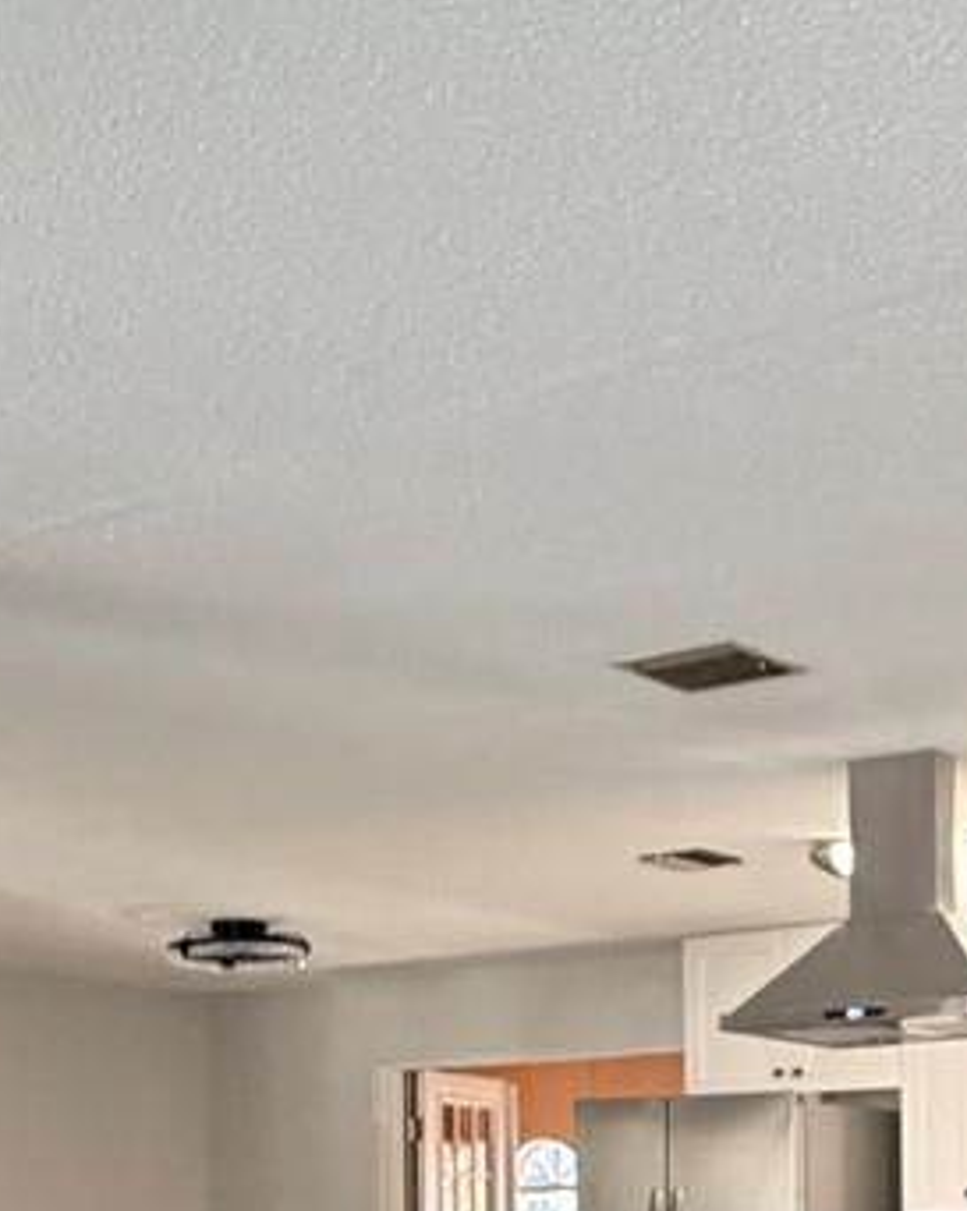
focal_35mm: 64
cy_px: 1215
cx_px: 623
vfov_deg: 27.8
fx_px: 2293
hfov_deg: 23.7
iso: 250
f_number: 2.2
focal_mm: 2.22
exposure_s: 1/60
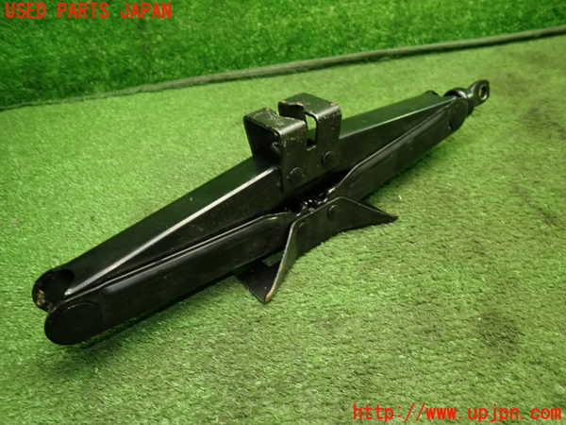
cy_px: 212
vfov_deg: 54.9
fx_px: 409
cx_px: 283
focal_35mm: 25
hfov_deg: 69.4
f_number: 2
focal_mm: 4.5
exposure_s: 1/30
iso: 250
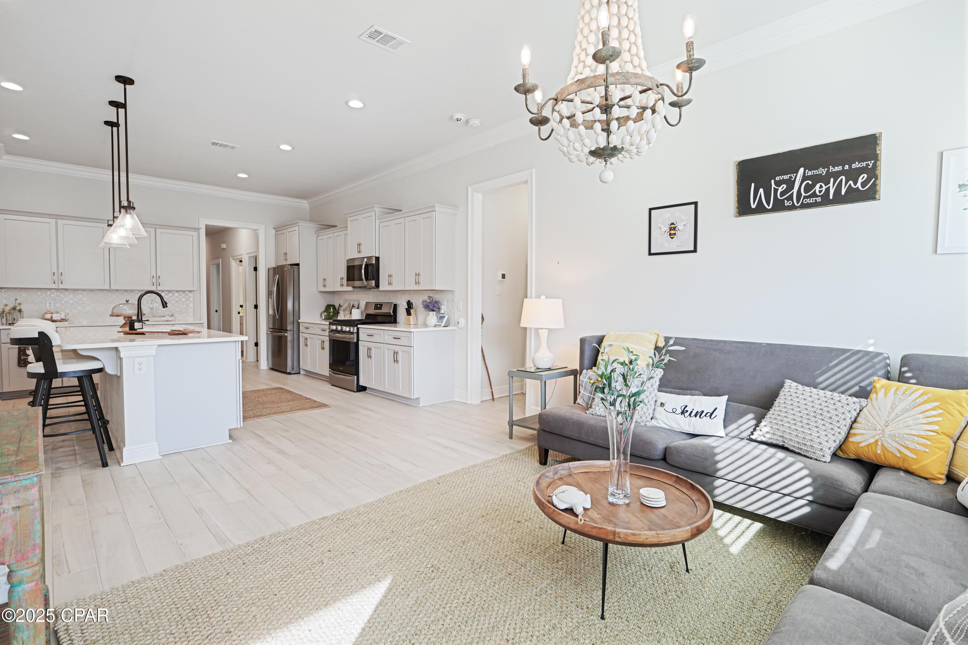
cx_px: 484
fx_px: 484
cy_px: 322
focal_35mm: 18
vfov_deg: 67.4
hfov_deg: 90.0
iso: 100
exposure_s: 1/20
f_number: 4
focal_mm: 12
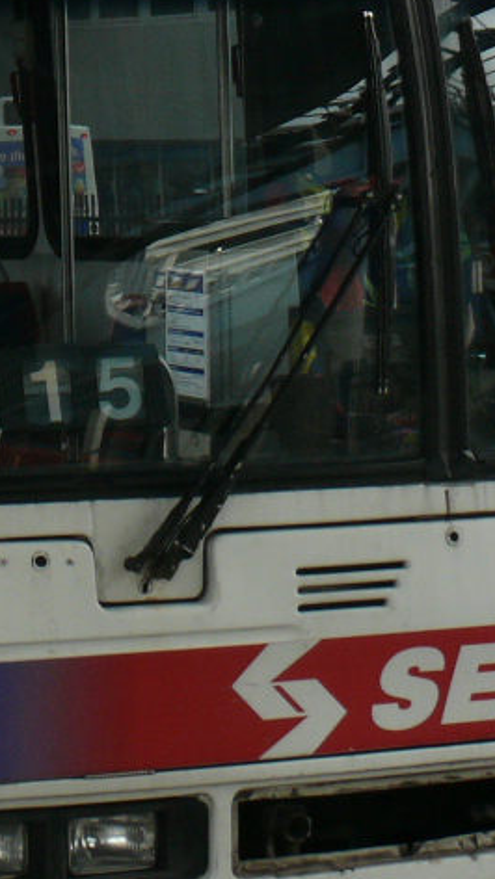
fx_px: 3011
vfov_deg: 16.3
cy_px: 32
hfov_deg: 9.2
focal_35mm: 129
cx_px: -199
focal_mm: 7.4
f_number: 4
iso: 100
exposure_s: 1/100
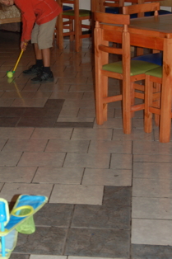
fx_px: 603
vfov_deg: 24.2
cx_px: 35
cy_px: 124
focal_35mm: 84
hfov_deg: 16.1
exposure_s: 1/60
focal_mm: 32
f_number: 4.2
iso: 400
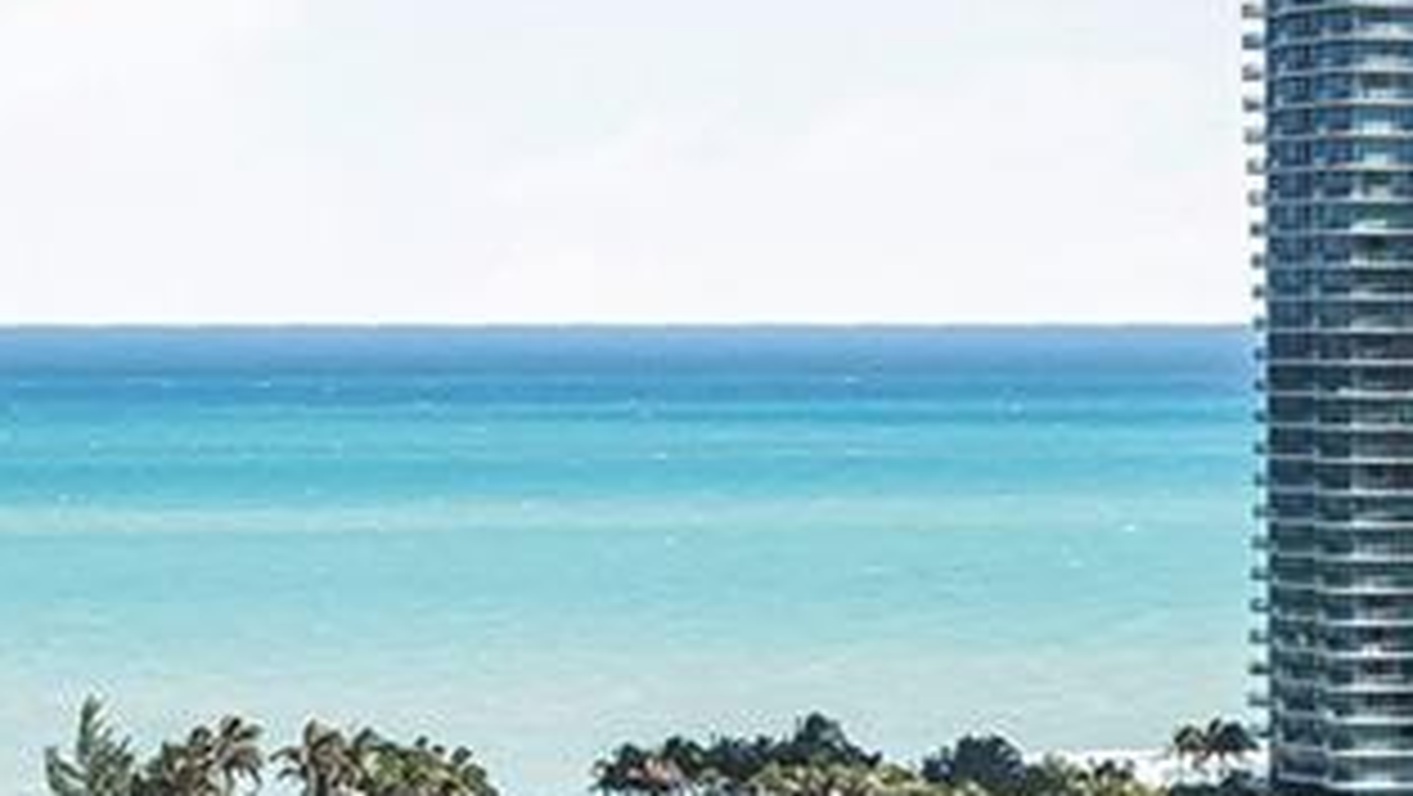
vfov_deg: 7.6
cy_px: 121
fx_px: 5998
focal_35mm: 160
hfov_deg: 13.4
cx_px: 594
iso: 1000
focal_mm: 30
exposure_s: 1/1600
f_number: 9
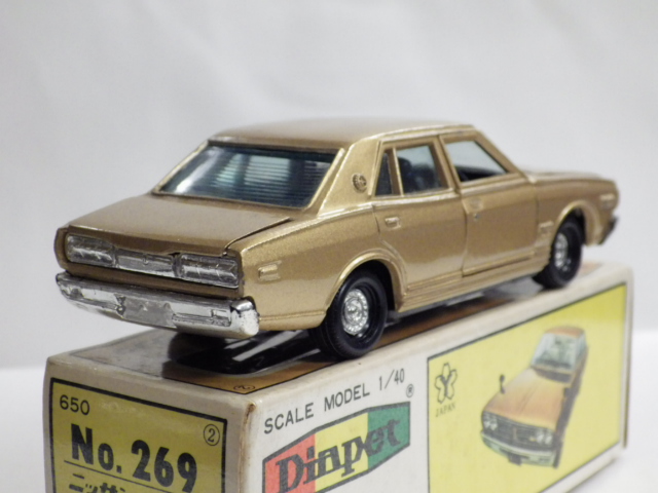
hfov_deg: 27.4
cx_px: 329
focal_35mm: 71
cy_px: 246
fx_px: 1350
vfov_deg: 20.7
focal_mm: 12.8
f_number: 4.2
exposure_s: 1/60
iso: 800
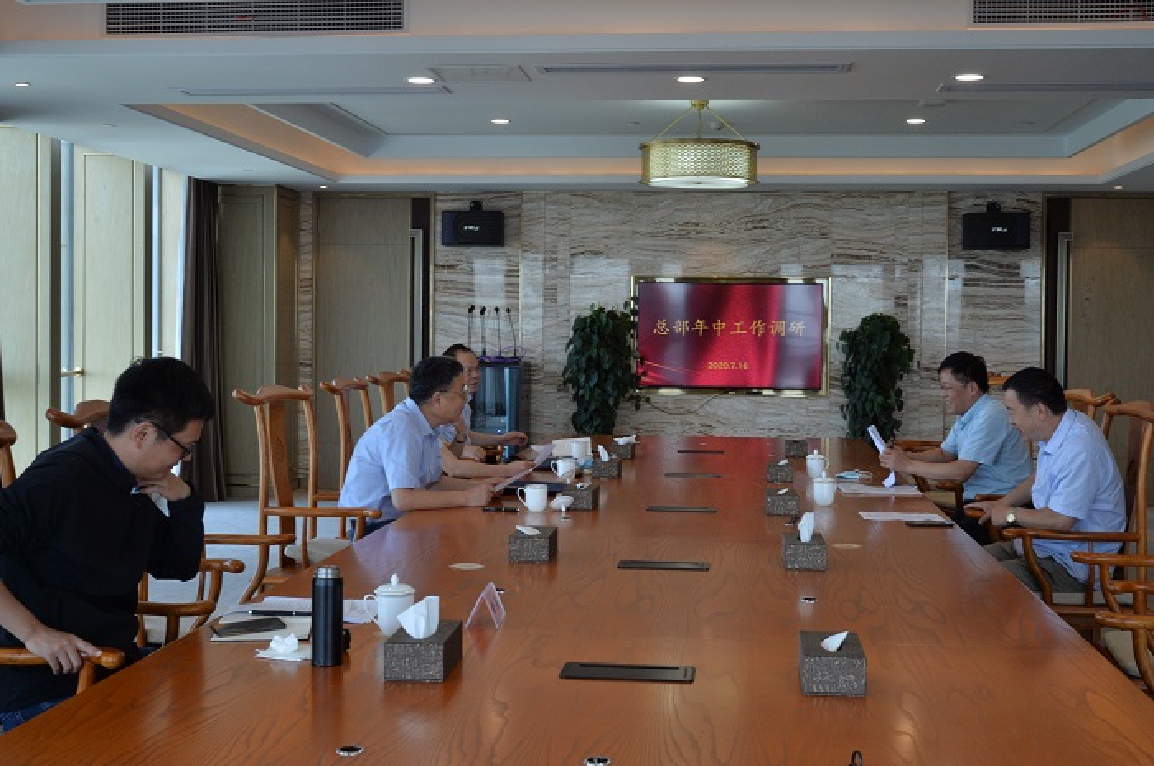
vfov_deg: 29.2
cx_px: 577
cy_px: 383
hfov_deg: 42.8
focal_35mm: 46
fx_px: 1473
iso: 1250
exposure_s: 1/200
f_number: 8
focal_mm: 46
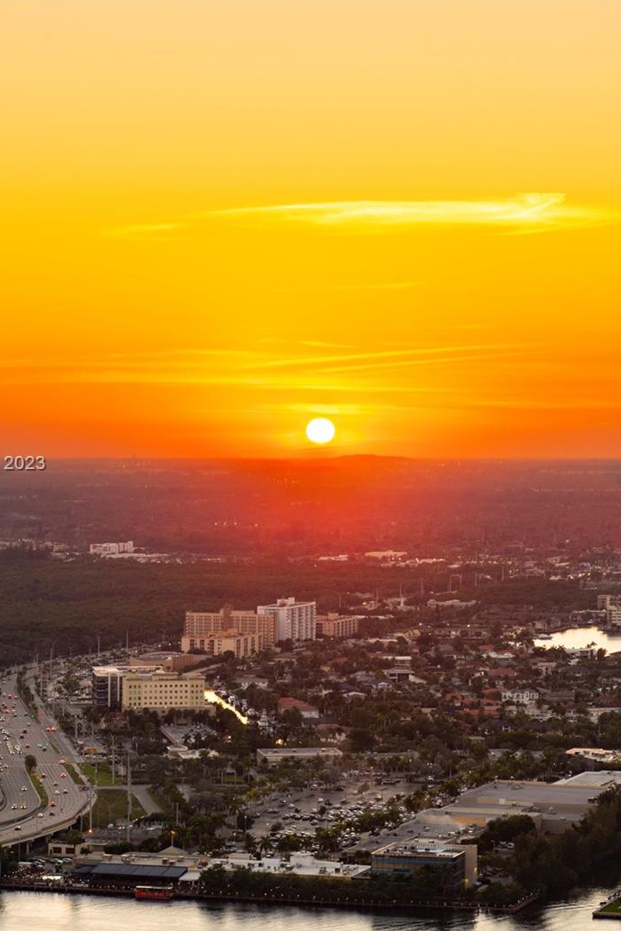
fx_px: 2924
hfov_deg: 12.1
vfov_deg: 18.1
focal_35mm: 113
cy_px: 465
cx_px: 467
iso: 800
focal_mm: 75
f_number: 10
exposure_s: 1/2000
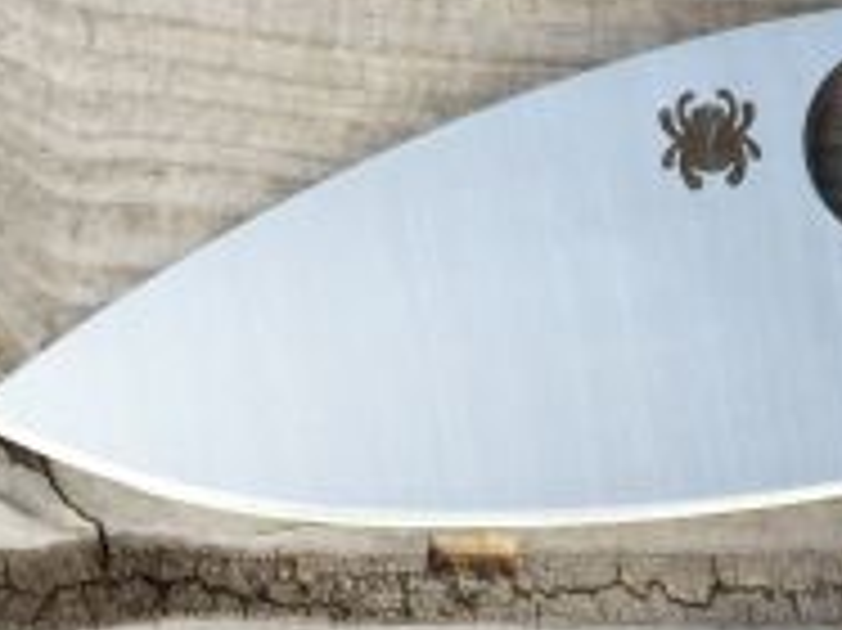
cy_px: 603
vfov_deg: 11.8
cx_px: 1409
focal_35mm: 124
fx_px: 3014
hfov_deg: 14.4
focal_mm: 4.15
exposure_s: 1/370
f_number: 2.2
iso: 32
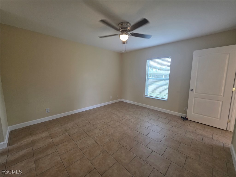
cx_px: 118
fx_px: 89
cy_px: 88
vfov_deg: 89.9
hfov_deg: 106.2
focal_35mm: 13
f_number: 1.9
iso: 200
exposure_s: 1/120
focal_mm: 2.2
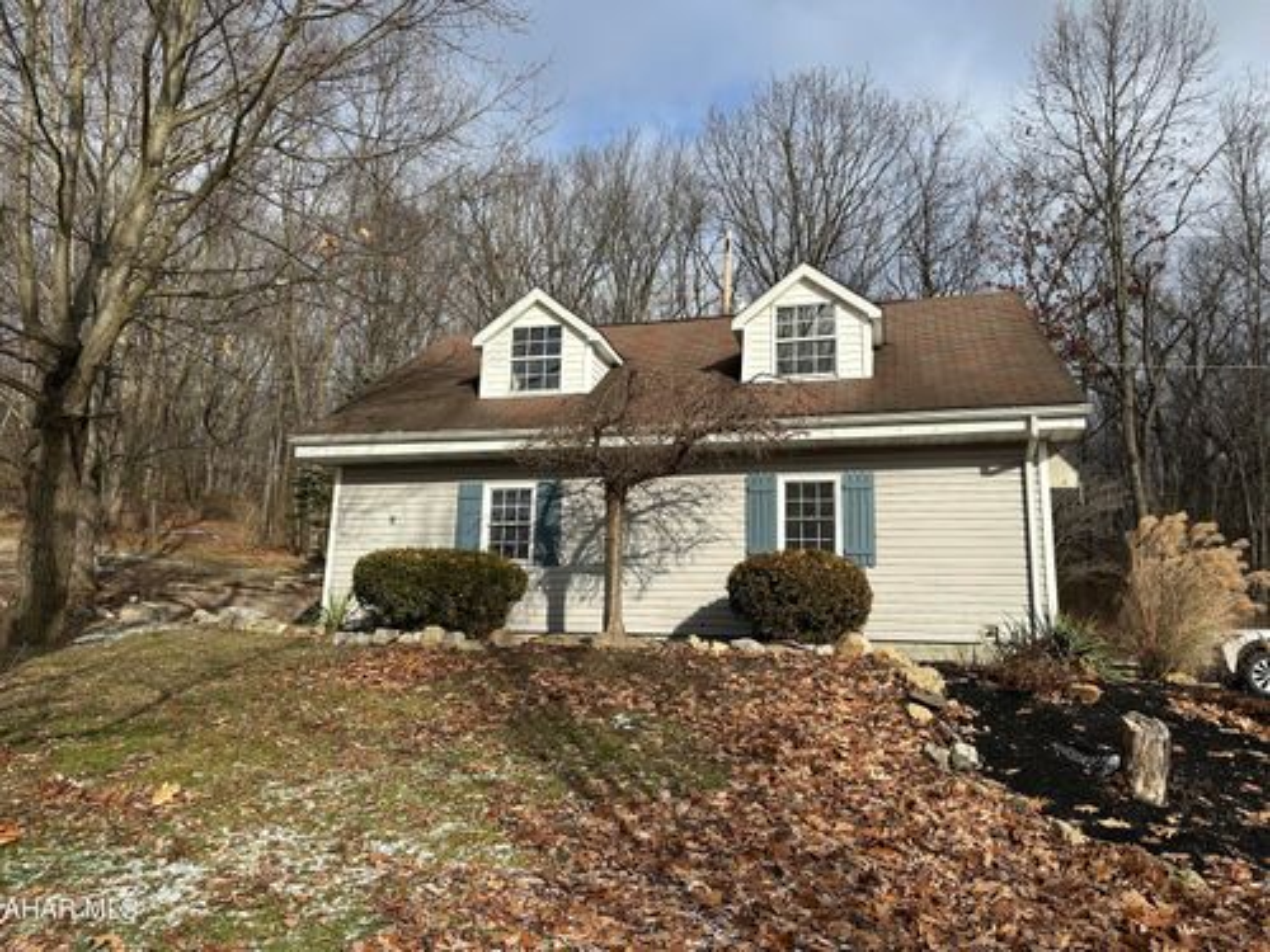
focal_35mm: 24
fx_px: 881
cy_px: 476
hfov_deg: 71.6
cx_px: 635
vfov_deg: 56.8
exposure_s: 1/4348
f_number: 1.78
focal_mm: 6.86
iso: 80
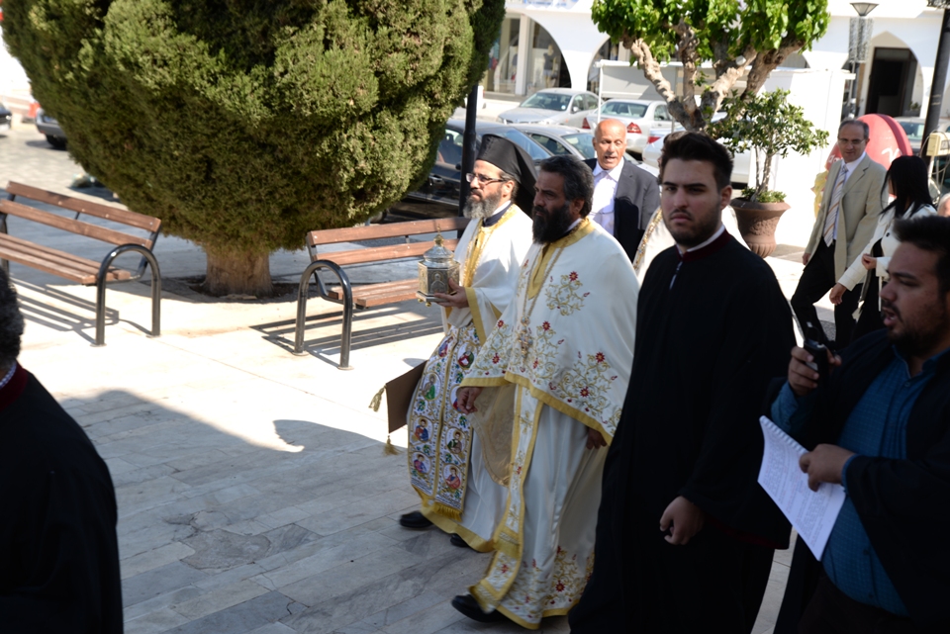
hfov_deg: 41.1
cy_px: 317
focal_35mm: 48
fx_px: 1267
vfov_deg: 28.1
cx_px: 475
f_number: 6.3
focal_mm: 48
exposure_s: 1/160
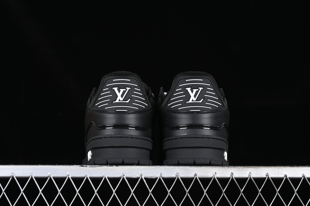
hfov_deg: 27.0
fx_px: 646
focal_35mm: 75
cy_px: 103
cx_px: 155
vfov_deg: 18.2
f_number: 6.3
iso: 160
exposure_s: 1/60
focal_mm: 50
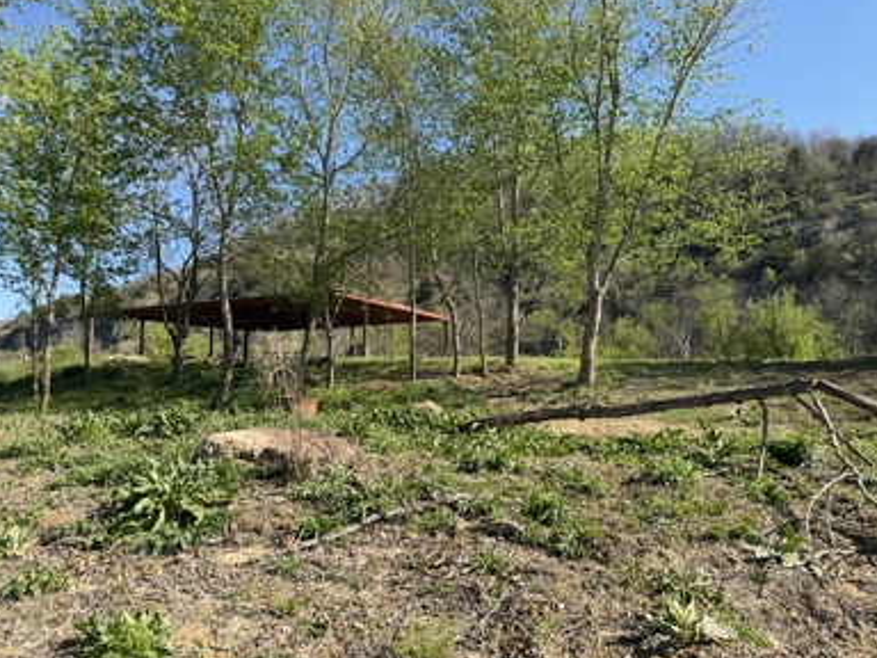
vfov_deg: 54.9
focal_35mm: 25
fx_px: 633
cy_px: 331
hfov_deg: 69.4
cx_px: 438
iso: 80
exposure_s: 1/2370
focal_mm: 6.76
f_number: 1.78
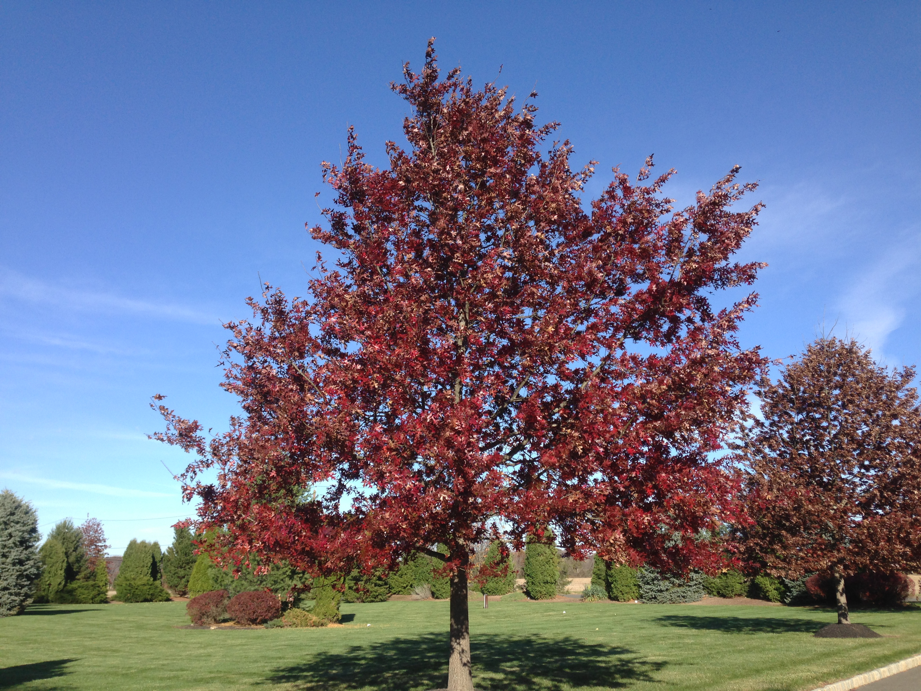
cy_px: 346
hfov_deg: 55.4
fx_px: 878
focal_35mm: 33
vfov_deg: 42.9
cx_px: 460
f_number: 2.4
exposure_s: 1/968
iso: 50
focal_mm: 4.13
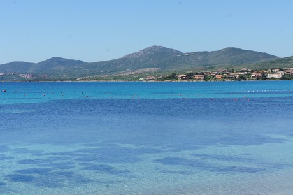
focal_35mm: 80
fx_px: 647
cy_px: 98
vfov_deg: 17.1
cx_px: 146
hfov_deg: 25.5
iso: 200
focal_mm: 53
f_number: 13
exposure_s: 1/250
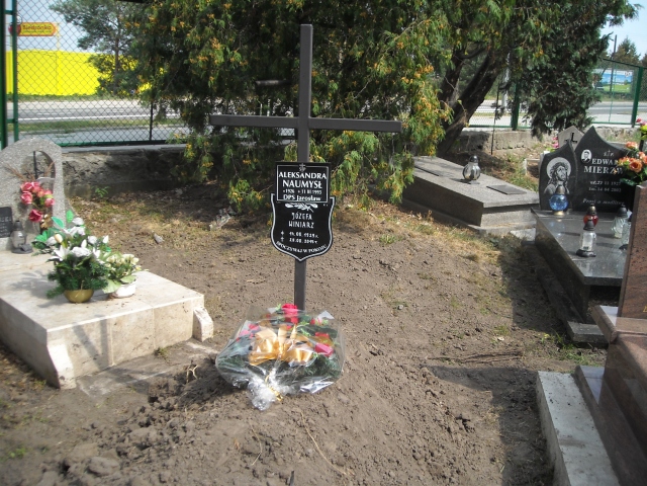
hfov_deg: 52.6
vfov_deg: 40.7
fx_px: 654
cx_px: 324
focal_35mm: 35
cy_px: 243
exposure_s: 1/135
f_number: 5.6
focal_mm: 5.7
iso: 64
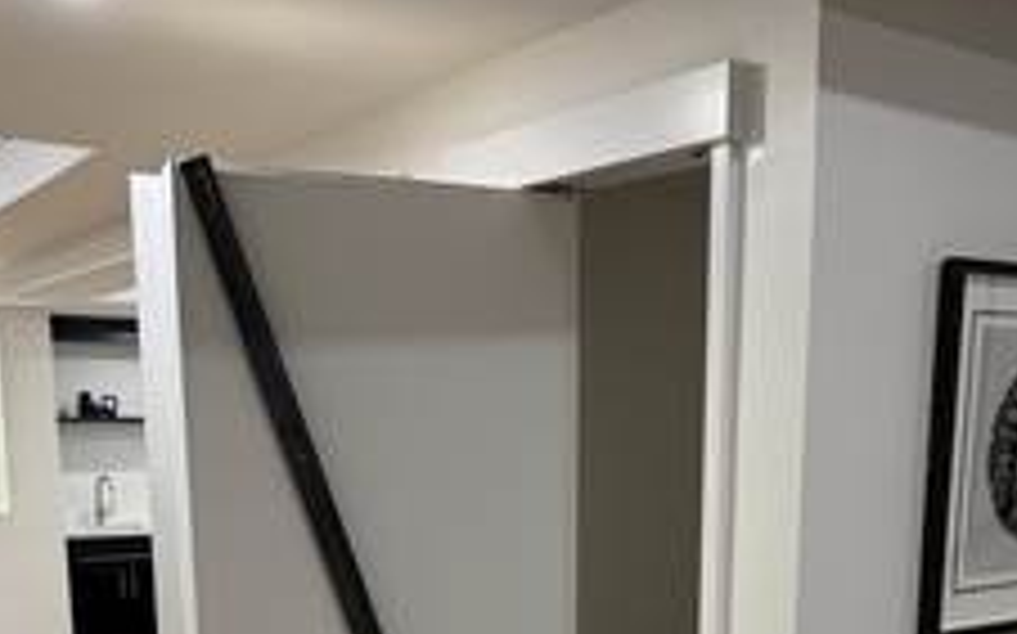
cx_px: 630
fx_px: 1247
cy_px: 661
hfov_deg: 44.1
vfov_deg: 26.7
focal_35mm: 45
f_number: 1.78
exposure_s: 1/72
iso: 200
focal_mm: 6.76
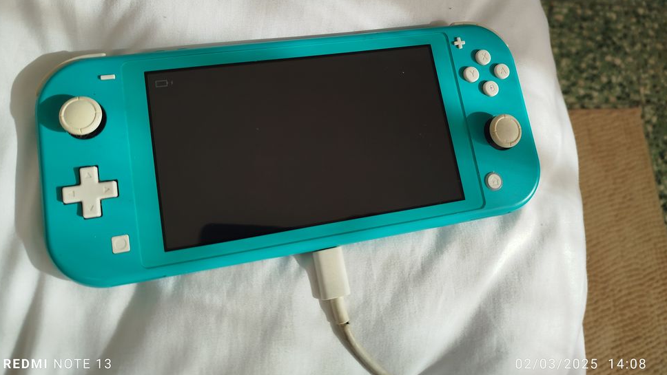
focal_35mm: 27
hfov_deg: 69.8
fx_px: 478
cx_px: 325
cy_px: 132
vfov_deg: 42.5
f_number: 1.7
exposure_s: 1/194
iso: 50
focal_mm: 5.31
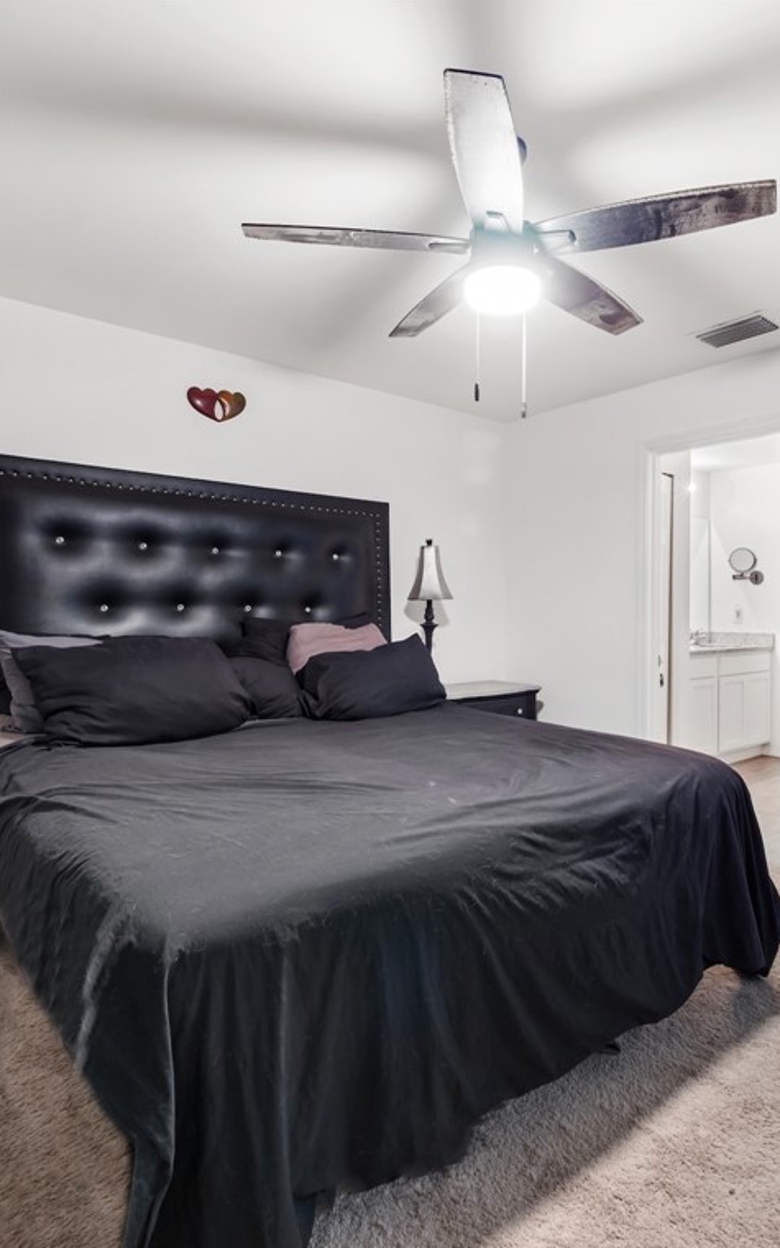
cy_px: 626
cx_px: 470
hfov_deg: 59.1
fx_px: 680
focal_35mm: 20
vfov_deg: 85.1
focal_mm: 7
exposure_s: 1.3
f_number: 7.1
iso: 200
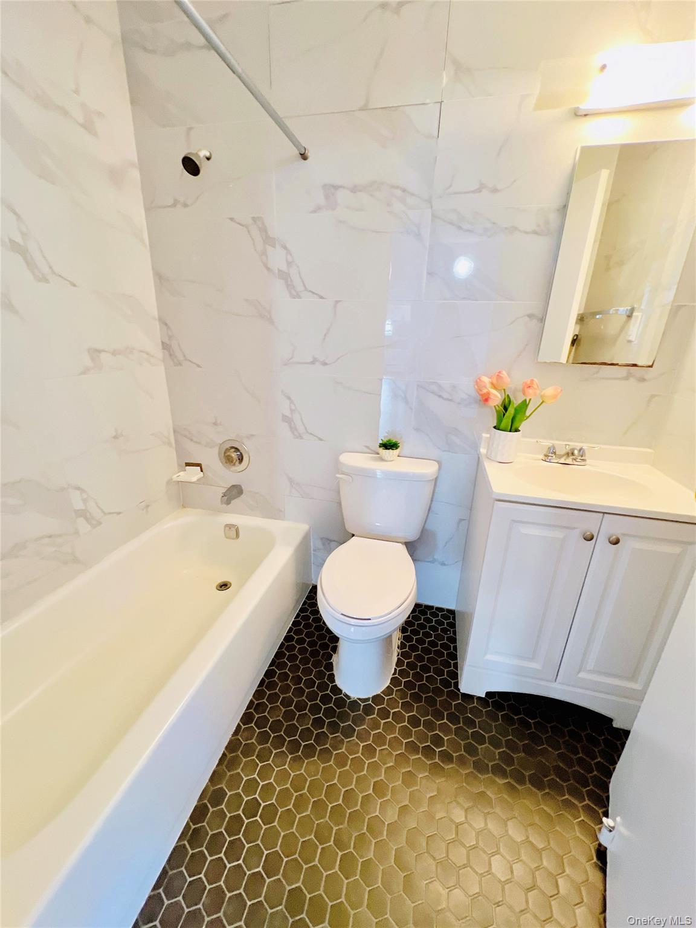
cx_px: 348
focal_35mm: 13
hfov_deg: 89.9
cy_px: 464
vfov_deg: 106.2
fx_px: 349
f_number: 1.8
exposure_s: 1/60
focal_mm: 1.57
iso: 200
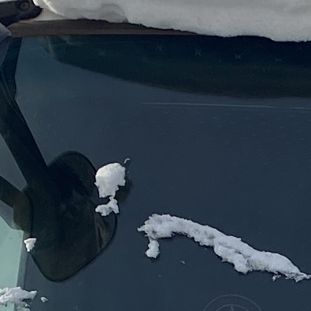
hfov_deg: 8.3
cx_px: 584
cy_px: 625
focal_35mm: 202
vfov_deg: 8.2
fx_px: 2053
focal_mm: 4.25
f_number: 1.8
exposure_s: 1/2967
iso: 32
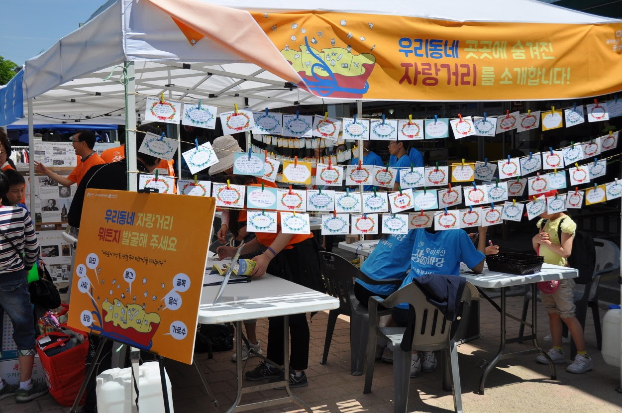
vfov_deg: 32.9
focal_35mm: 40
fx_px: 699
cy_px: 206
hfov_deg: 48.0
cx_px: 311
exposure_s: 1/1600
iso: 200
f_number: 5.6
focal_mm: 27
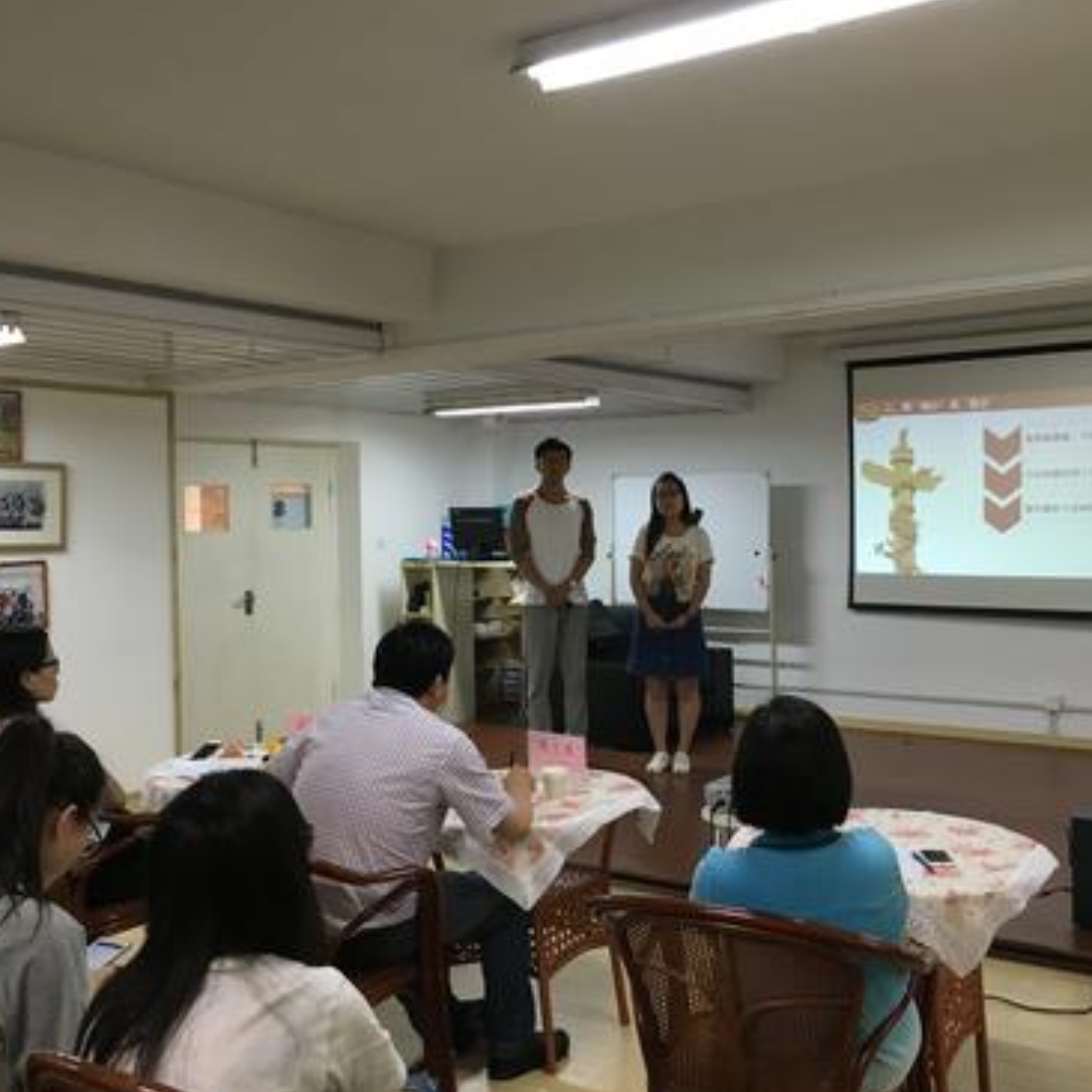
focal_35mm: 35
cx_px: 561
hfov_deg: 47.2
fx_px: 1249
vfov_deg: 47.2
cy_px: 547
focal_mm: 4.15
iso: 125
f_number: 2.2
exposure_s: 1/33
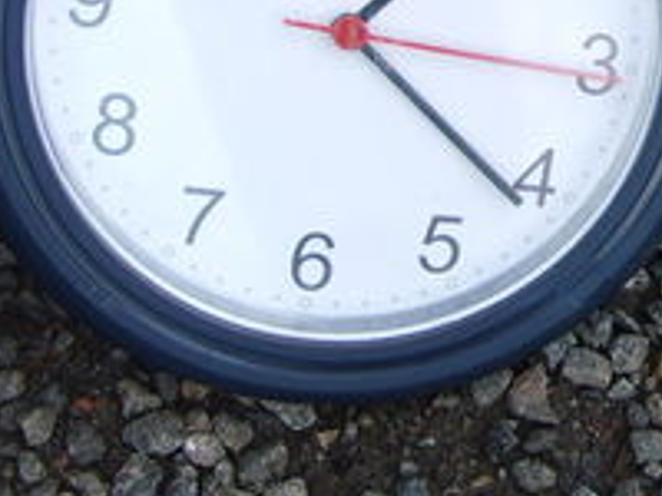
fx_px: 2142
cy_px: -30
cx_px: 705
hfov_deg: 17.1
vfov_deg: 13.0
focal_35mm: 112
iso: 50
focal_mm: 5.8
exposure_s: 1/90
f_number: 2.8
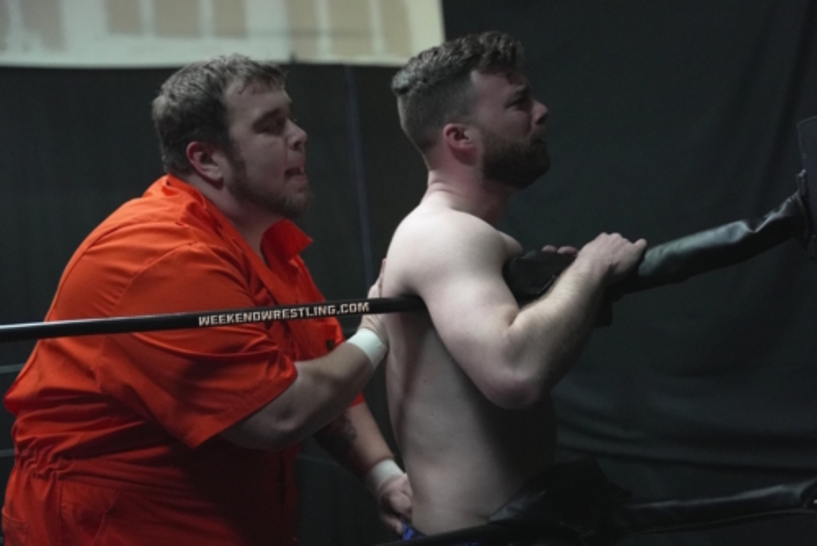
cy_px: 273
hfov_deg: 42.0
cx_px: 408
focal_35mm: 47
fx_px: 1065
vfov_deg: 28.7
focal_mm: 46.9
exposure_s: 1/1000
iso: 12800
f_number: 2.8
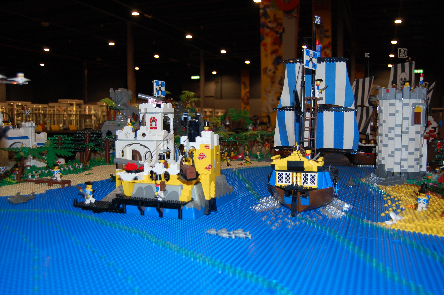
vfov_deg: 39.9
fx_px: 407
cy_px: 148
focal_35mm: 33
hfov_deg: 57.3
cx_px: 222
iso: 400
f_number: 3.8
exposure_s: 1/60
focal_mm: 22
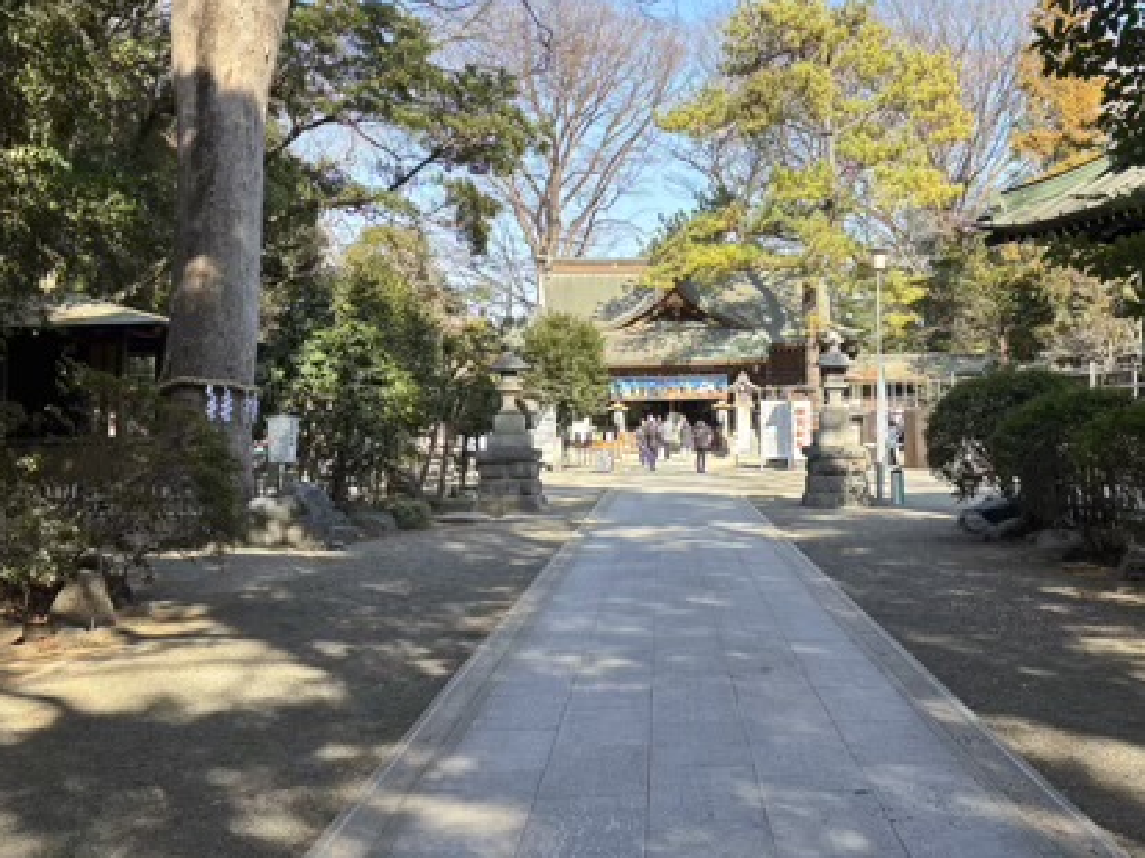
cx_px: 680
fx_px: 1455
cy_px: 317
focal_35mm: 44
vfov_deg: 32.7
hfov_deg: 42.8
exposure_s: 1/684
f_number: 1.6
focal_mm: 5.96
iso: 50
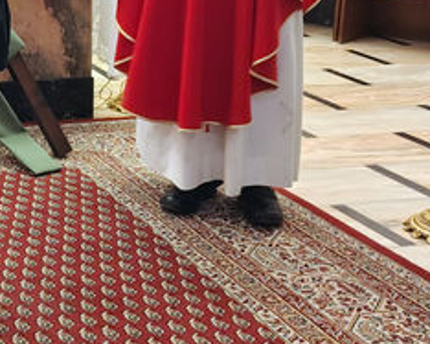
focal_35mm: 80
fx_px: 1018
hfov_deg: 21.6
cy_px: -59
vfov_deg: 18.3
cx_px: -129
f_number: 1.8
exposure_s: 1/33.3
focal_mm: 5.56
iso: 1552
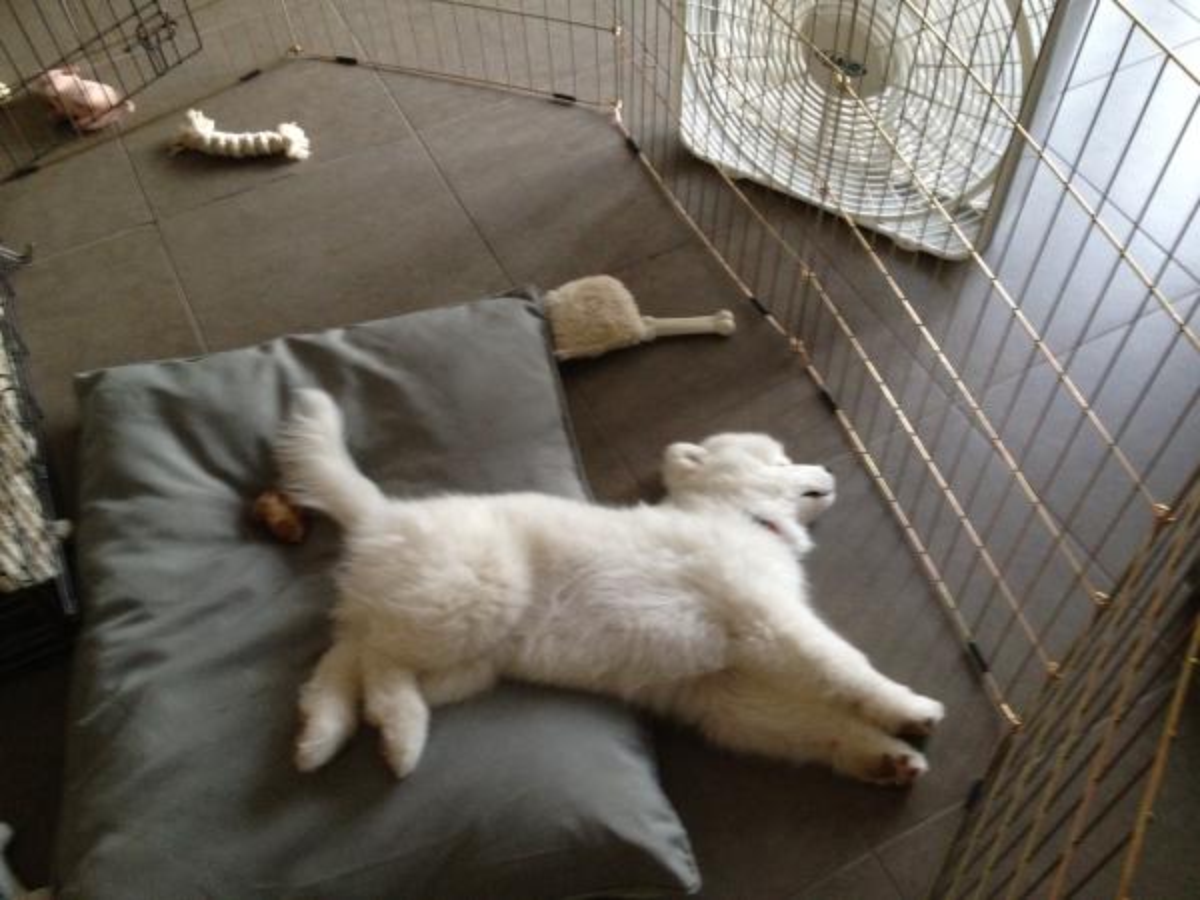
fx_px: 1213
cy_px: 450
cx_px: 600
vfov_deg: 40.7
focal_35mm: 35
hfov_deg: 52.6
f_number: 2.4
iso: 250
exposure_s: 1/20
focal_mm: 4.28
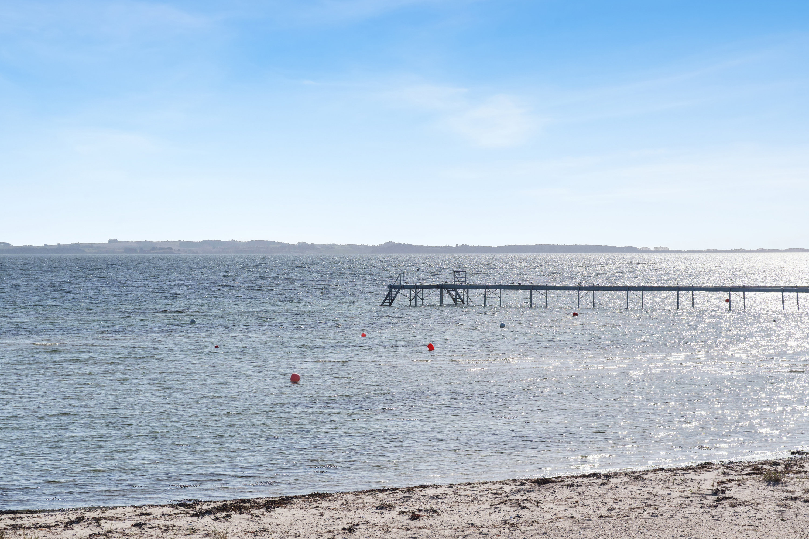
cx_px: 404
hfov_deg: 19.5
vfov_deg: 13.0
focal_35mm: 105
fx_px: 2359
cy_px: 270
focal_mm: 70
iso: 200
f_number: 6.3
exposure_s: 1/3200
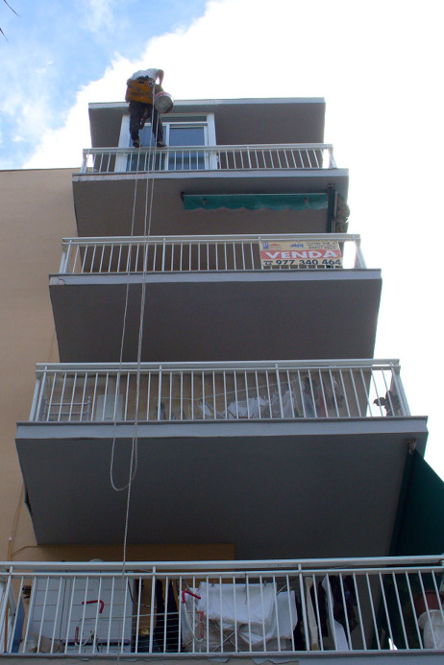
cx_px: 162
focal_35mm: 50
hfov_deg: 26.9
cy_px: 346
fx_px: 925
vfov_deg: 39.6
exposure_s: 1/200
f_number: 5.6
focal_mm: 6.1
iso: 80
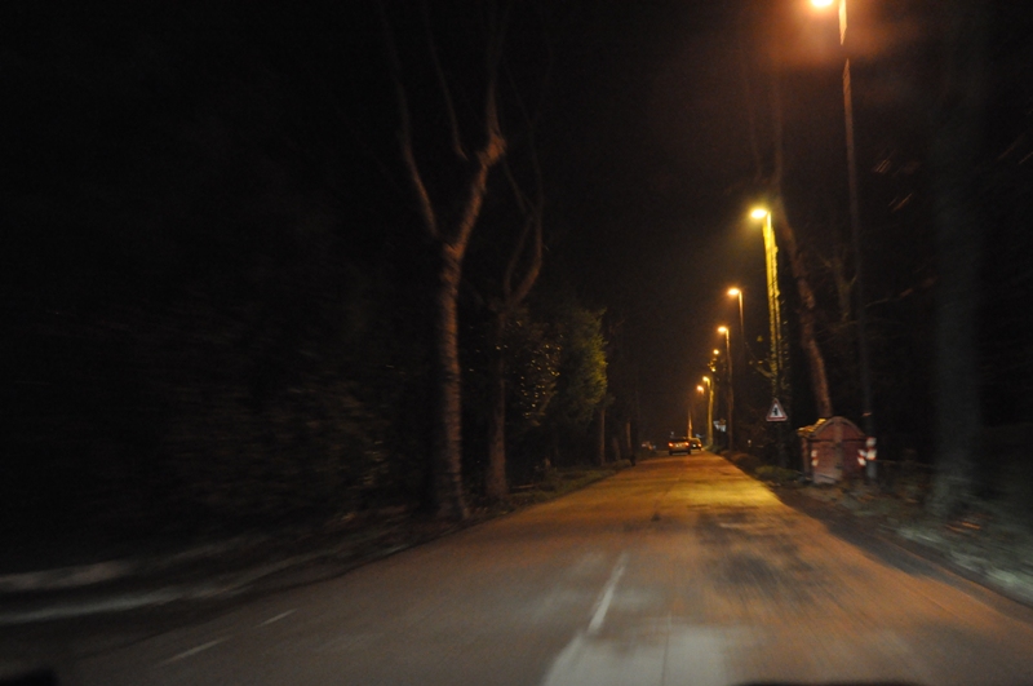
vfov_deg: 23.7
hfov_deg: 35.1
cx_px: 516
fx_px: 1633
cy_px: 343
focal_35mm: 57
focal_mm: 38
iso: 3200
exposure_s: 1/15
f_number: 5
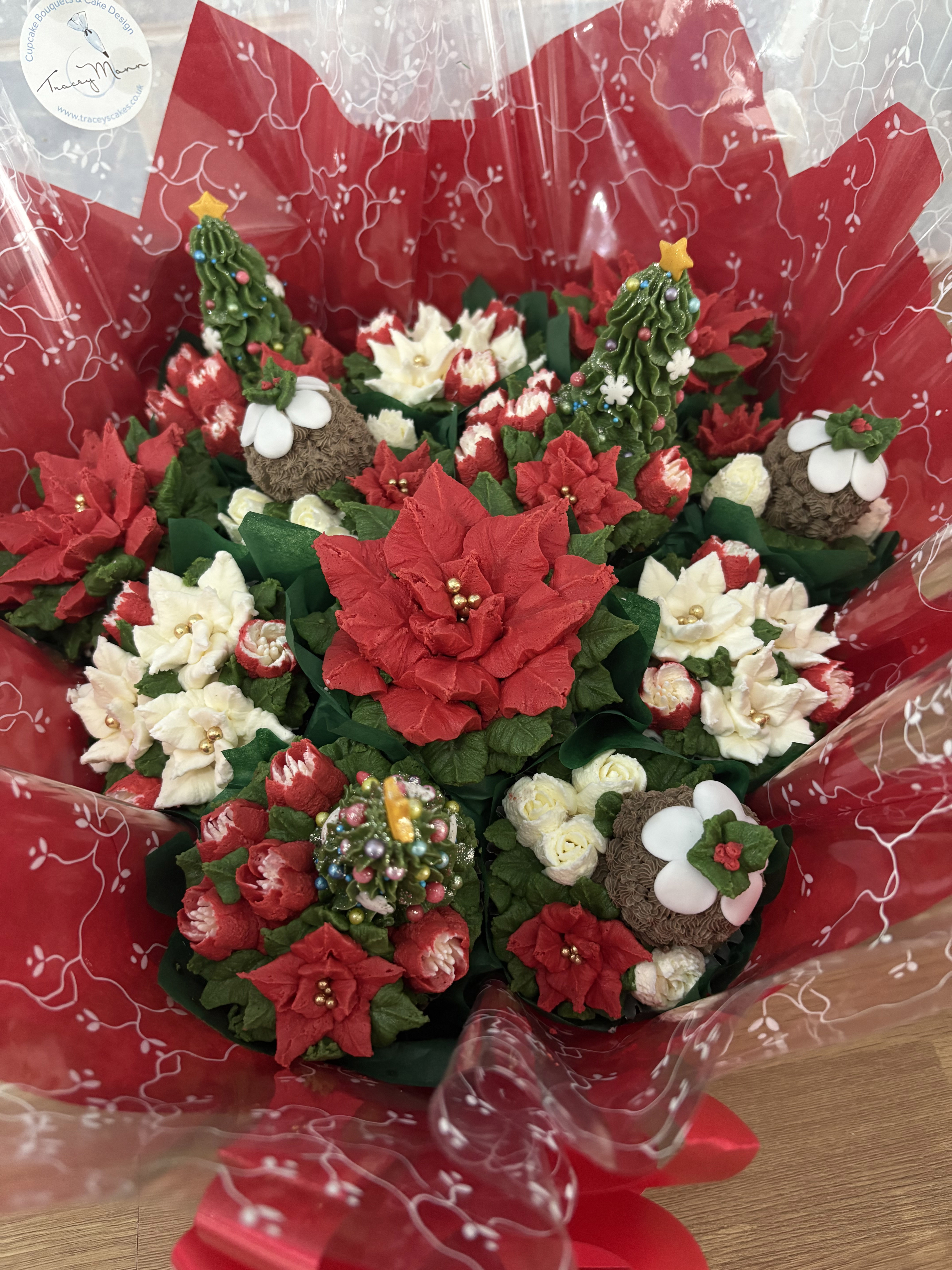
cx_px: 476
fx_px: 953
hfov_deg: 53.1
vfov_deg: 67.3
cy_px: 635
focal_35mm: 26
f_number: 1.6
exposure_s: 1/54
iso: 500
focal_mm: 5.96
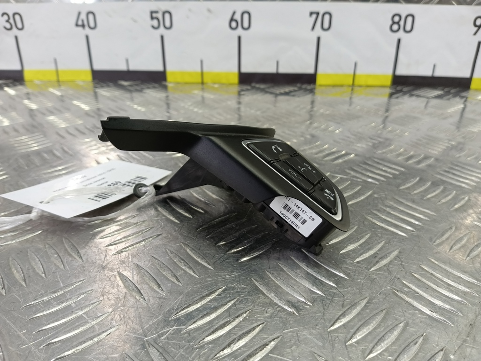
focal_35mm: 23
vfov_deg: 58.9
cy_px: 180
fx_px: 320
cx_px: 240
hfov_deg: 73.9
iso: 135
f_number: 1.6
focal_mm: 4.11
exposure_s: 1/50
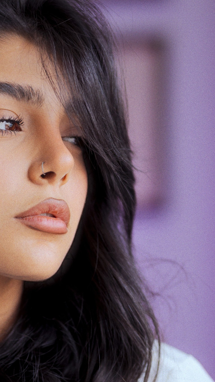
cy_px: 317
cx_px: -27
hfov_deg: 5.7
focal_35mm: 213
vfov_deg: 10.1
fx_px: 2158
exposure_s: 1/250
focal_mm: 85
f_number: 2
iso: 200
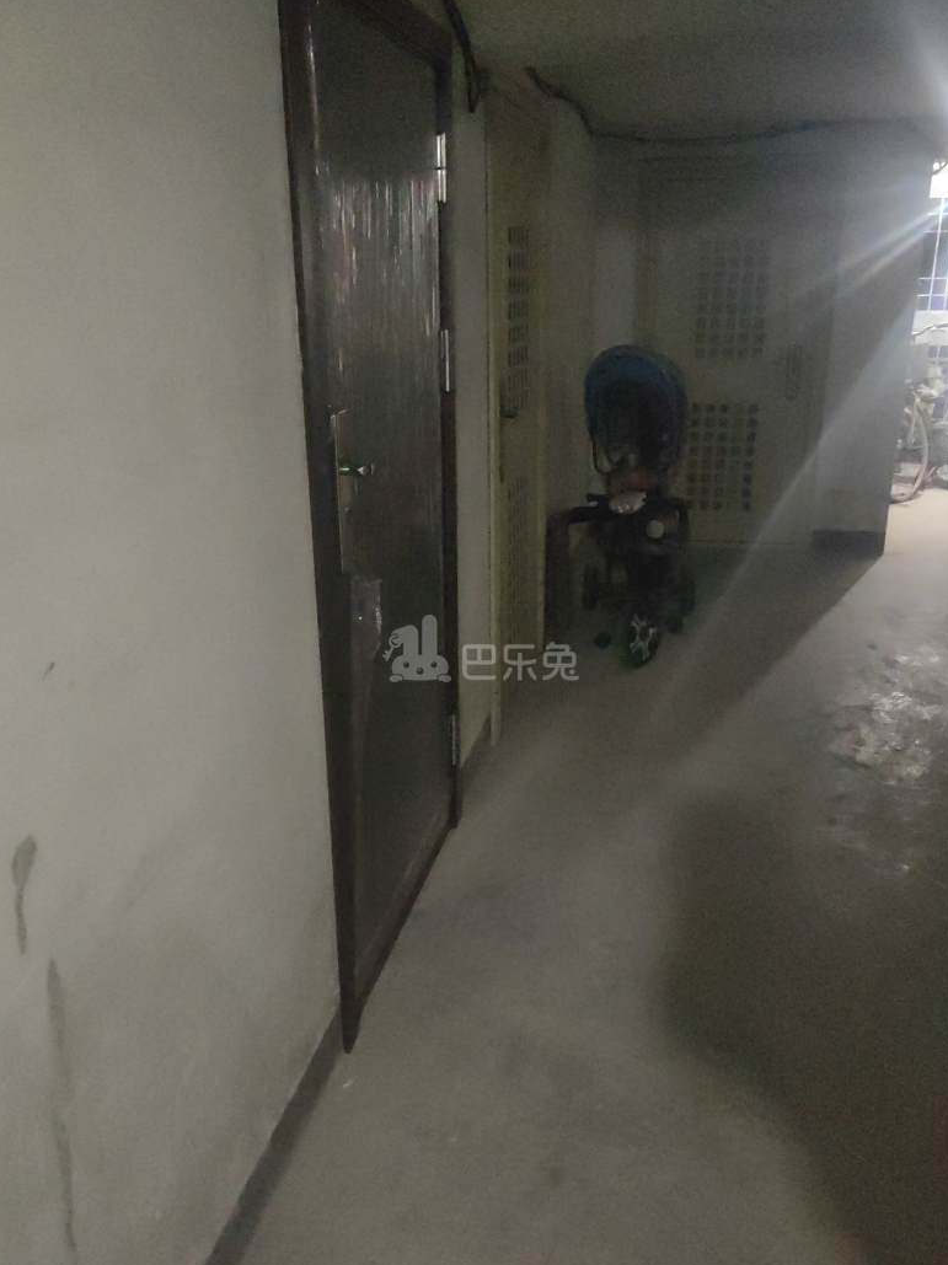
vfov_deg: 63.5
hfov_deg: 49.7
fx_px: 1023
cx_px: 481
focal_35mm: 28
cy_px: 650
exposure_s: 1/100
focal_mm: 5.54
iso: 5000
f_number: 1.8
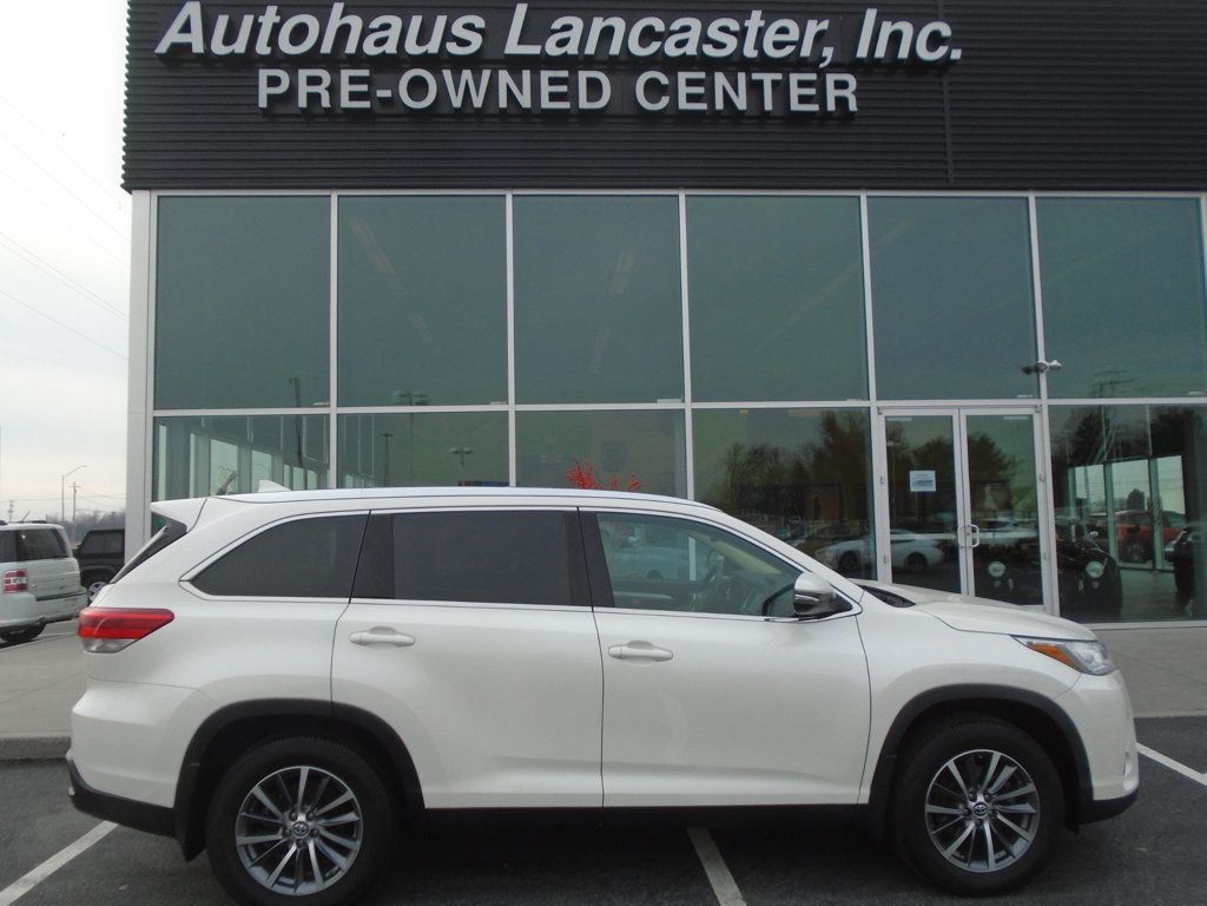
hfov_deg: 67.3
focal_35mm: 26
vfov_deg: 53.1
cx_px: 604
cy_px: 453
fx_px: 907
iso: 100
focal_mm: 4.6
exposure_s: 1/400
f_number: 3.2
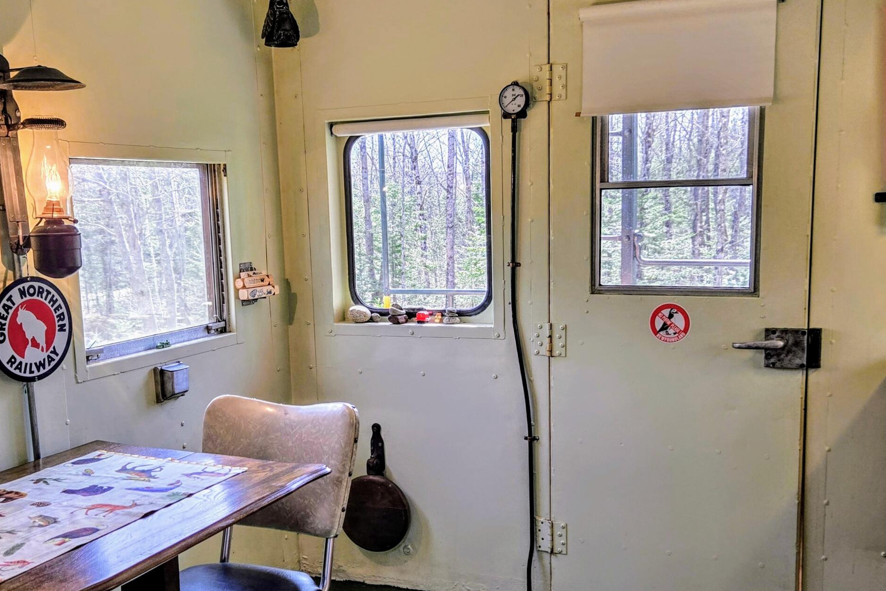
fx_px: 935
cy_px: 338
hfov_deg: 50.7
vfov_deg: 35.0
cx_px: 420
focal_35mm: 38
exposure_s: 1/120
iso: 50
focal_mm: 5.4
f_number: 1.8
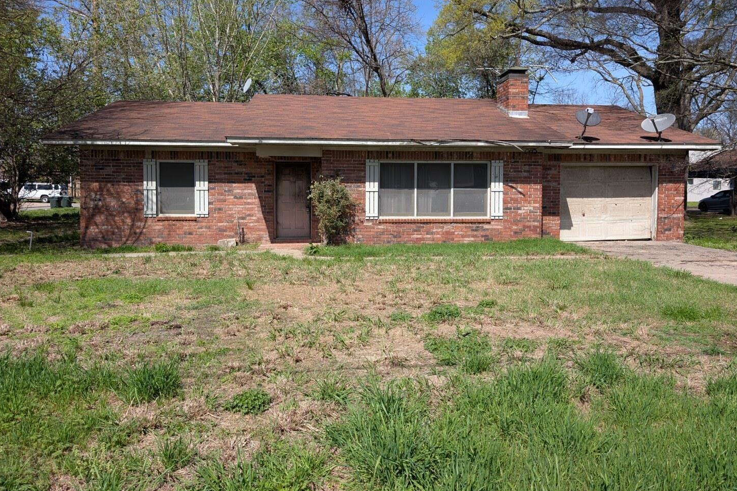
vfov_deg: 49.4
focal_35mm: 26
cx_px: 382
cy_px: 214
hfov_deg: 69.4
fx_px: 532
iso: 20
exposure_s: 1/1095
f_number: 1.68
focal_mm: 6.9
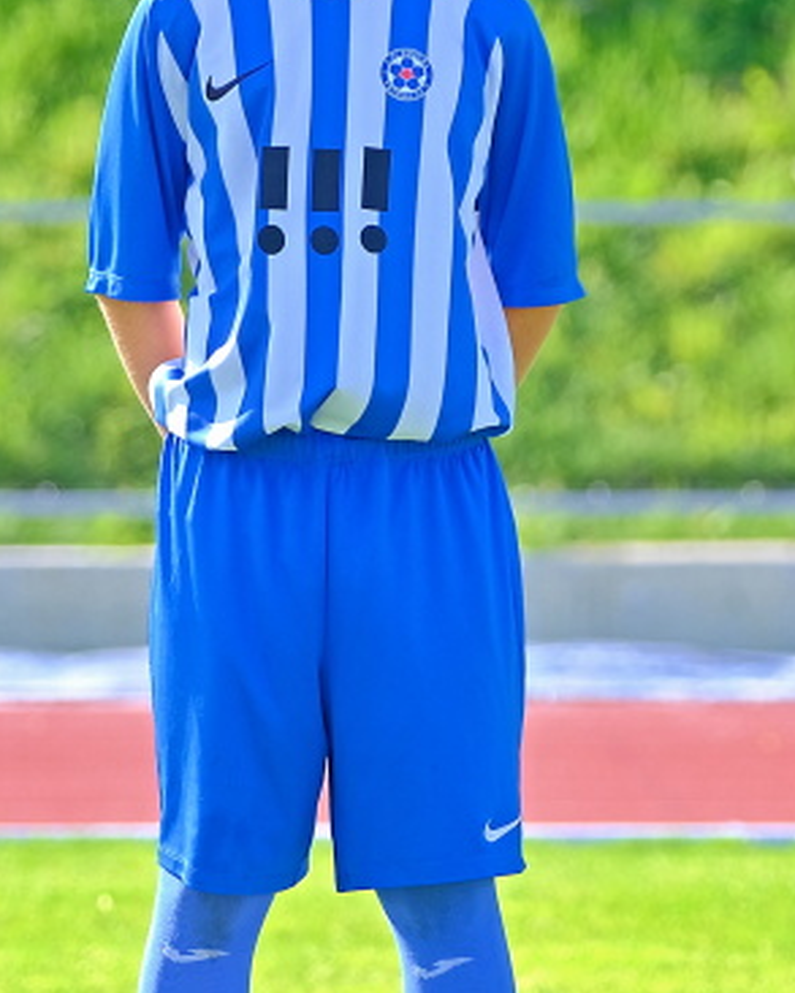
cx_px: 316
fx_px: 8761
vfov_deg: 6.5
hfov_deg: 5.2
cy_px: 479
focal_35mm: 298
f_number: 2.8
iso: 320
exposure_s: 1/1100
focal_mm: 110.6
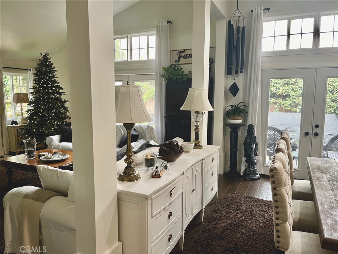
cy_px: 127
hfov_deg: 67.3
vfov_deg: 53.1
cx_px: 169
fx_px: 254
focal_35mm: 26
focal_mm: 5.1
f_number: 1.6
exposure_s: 1/60
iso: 100
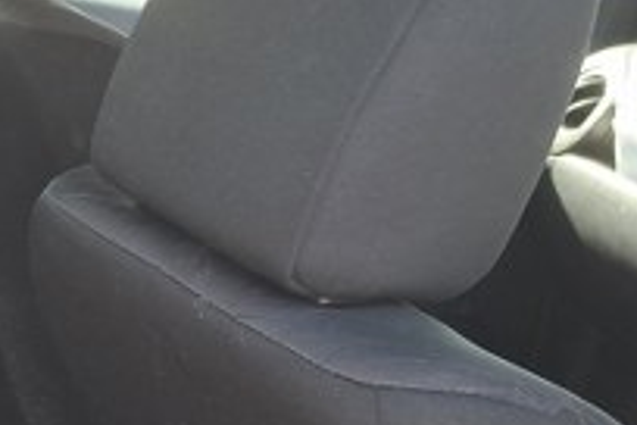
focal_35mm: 98
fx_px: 1734
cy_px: 584
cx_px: -209
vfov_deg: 13.4
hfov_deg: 19.1
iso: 50
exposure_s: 1/100
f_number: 1.8
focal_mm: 5.23
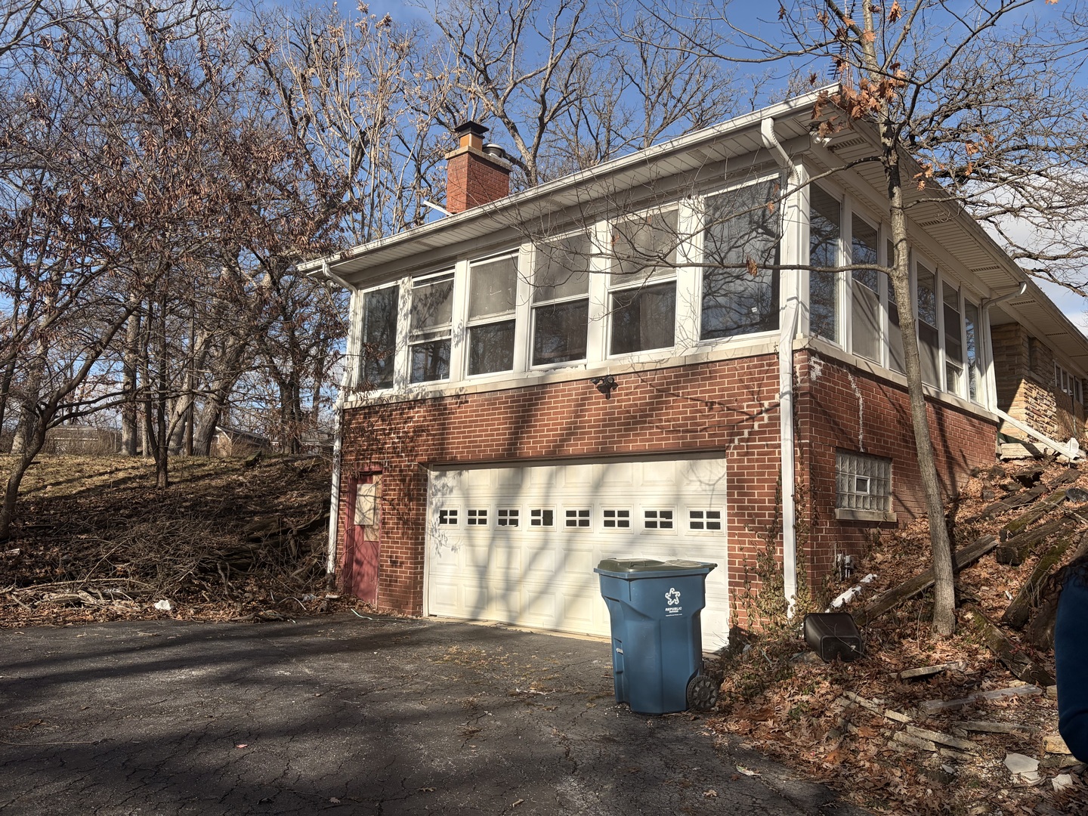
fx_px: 817
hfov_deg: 67.3
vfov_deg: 53.1
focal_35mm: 26
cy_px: 408
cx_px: 544
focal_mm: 5.96
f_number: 1.6
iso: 50
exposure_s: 1/2865
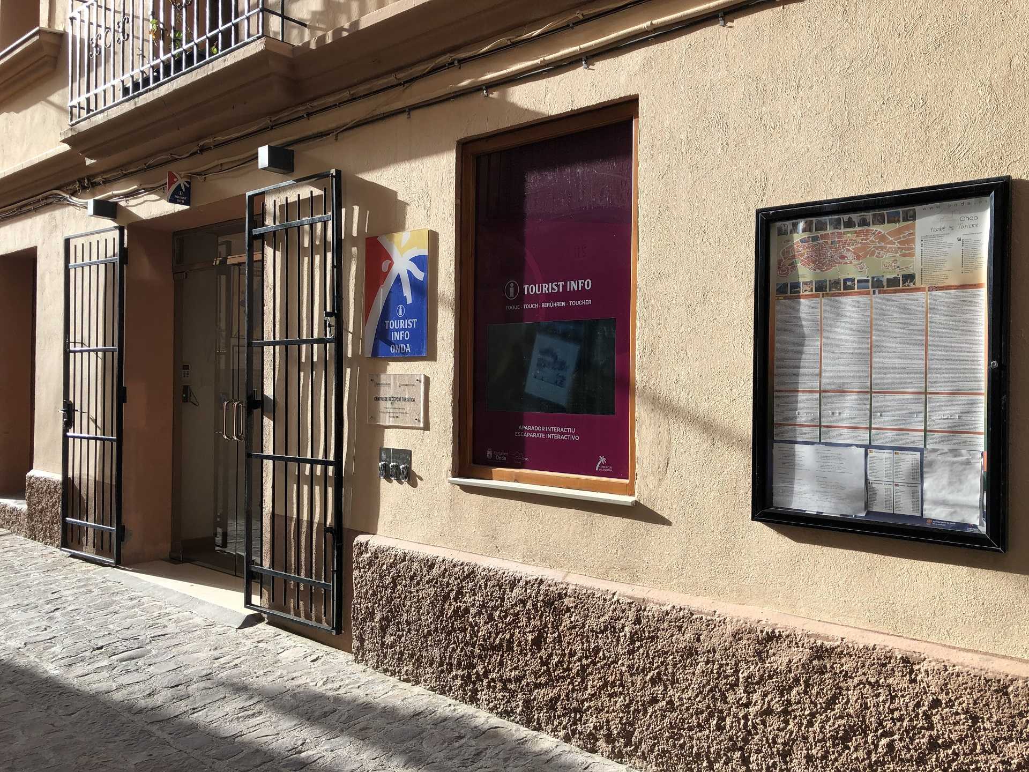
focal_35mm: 28
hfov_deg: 63.4
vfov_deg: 49.7
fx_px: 832
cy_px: 386
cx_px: 514
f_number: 1.8
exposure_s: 1/395
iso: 20
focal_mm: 3.99
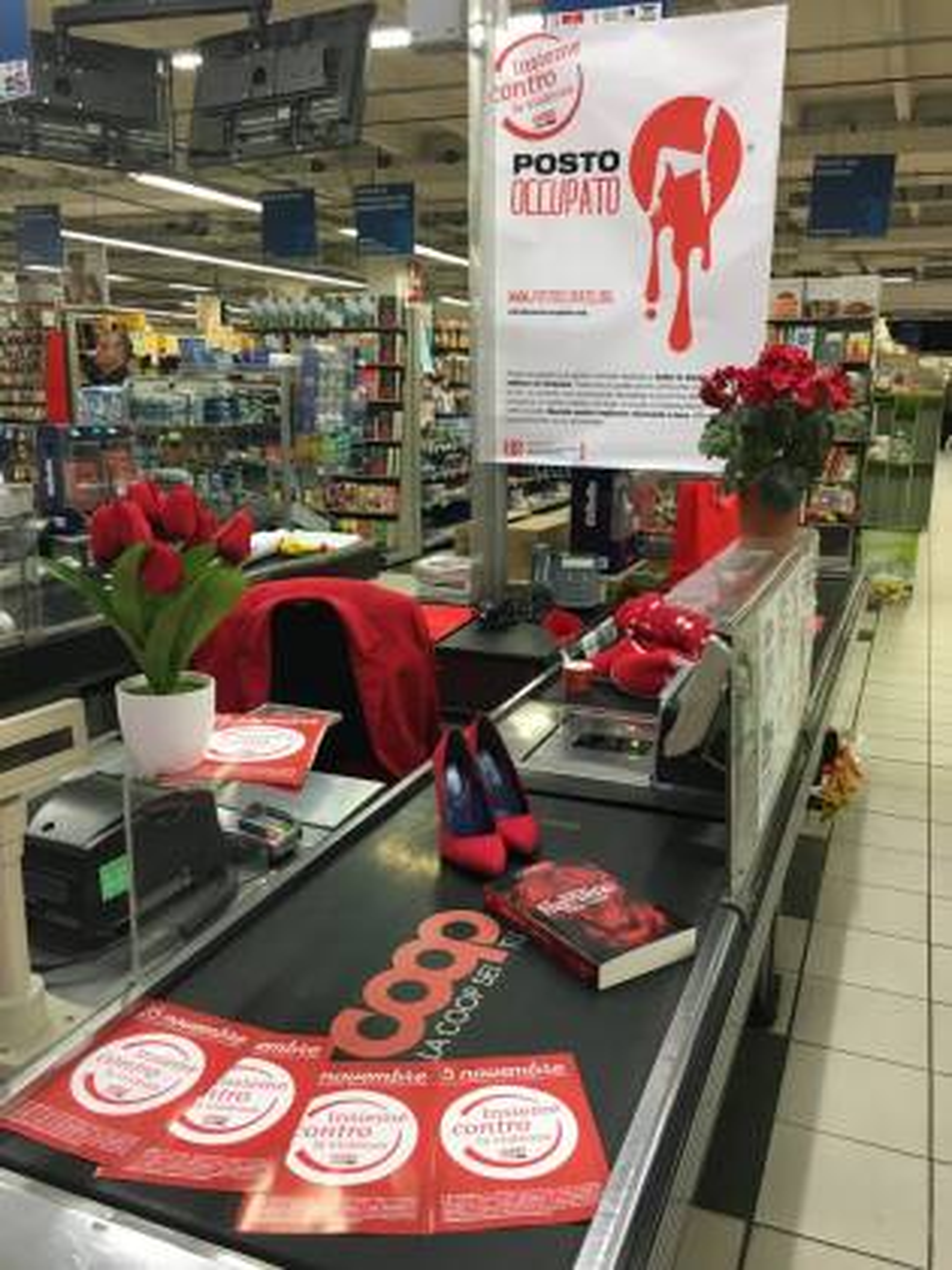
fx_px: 1063
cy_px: 635
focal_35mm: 29
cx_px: 476
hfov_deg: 48.2
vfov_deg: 61.7
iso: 50
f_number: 2.2
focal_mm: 4.15
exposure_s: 1/33
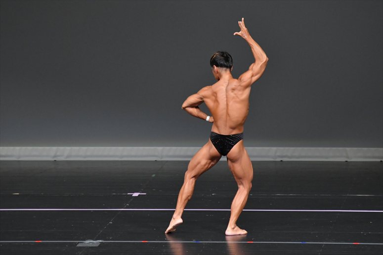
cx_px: 192
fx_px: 3350
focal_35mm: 315
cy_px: 128
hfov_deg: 6.5
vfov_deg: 4.4
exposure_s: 1/400
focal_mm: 210
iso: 4000
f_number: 5.6
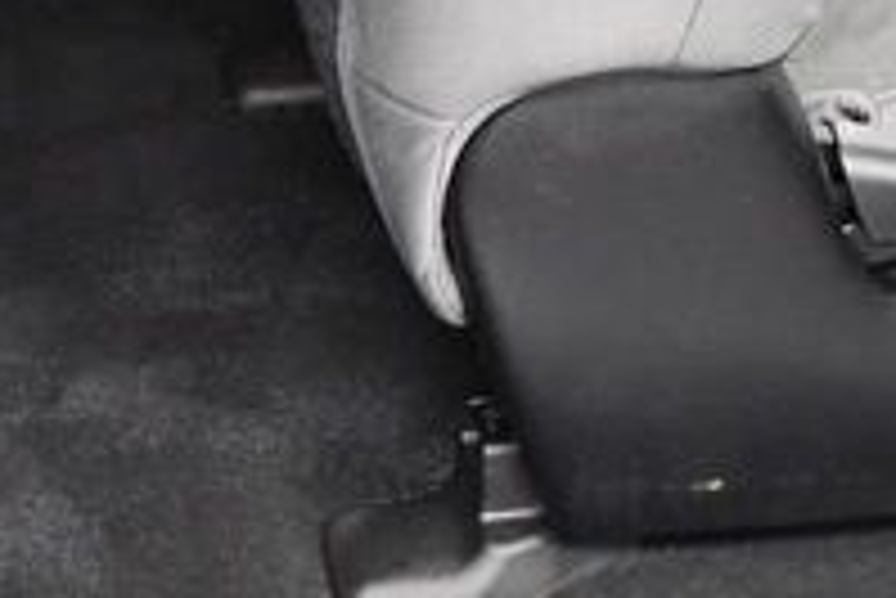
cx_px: -41
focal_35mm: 116
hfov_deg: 17.2
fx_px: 2889
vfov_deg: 11.8
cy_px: 483
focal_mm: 18
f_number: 3.5
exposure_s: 1/60
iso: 3200
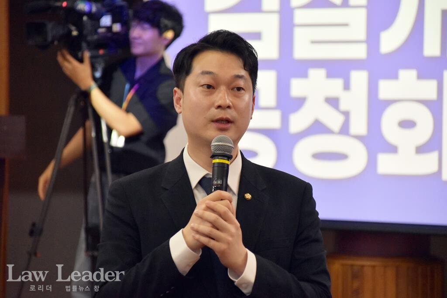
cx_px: 224
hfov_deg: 10.2
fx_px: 2515
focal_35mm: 202
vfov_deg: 6.8
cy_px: 149
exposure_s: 1/160
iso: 1600
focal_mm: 135
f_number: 6
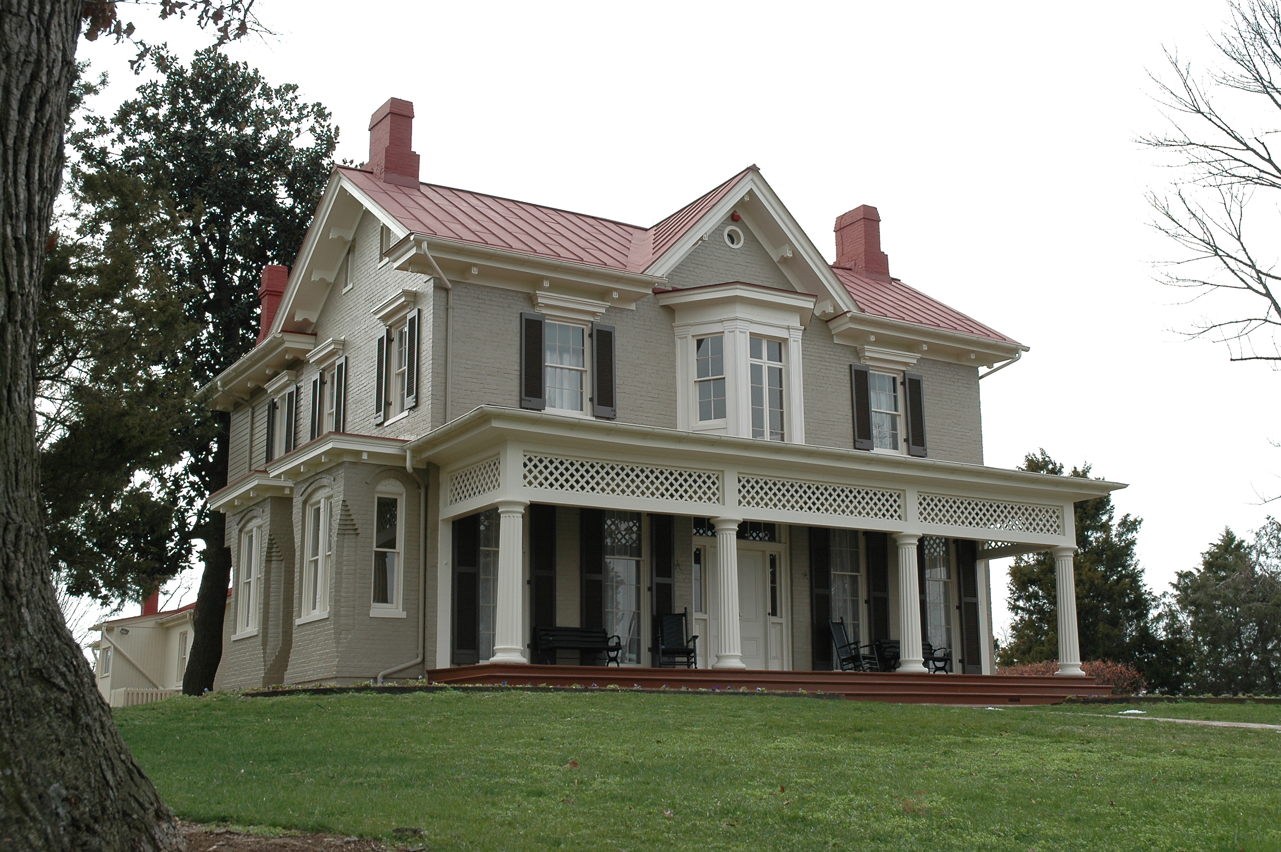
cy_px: 426
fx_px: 1546
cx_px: 640
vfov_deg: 30.8
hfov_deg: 45.0
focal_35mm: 44
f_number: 9
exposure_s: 1/160
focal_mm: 29
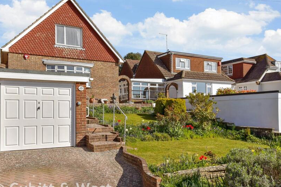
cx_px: 110
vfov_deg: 46.2
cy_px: 107
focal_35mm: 28
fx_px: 218
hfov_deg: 64.8
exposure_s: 1/2000
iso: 400
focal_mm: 15
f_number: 8
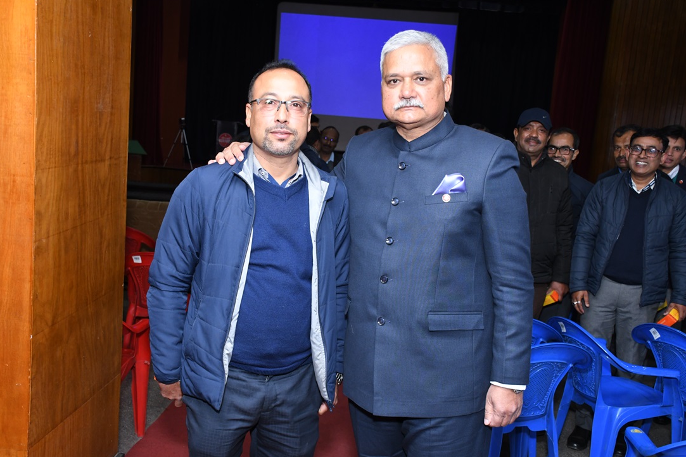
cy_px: 231
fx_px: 705
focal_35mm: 37
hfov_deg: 51.9
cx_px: 338
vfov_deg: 35.9
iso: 1250
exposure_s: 1/125
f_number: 5.6
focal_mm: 24
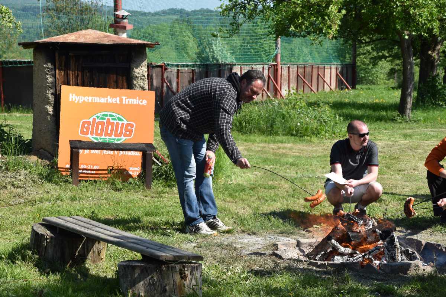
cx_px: 223
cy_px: 148
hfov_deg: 19.5
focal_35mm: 105
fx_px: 1301
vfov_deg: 13.0
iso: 200
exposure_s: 1/320
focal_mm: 70
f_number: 9
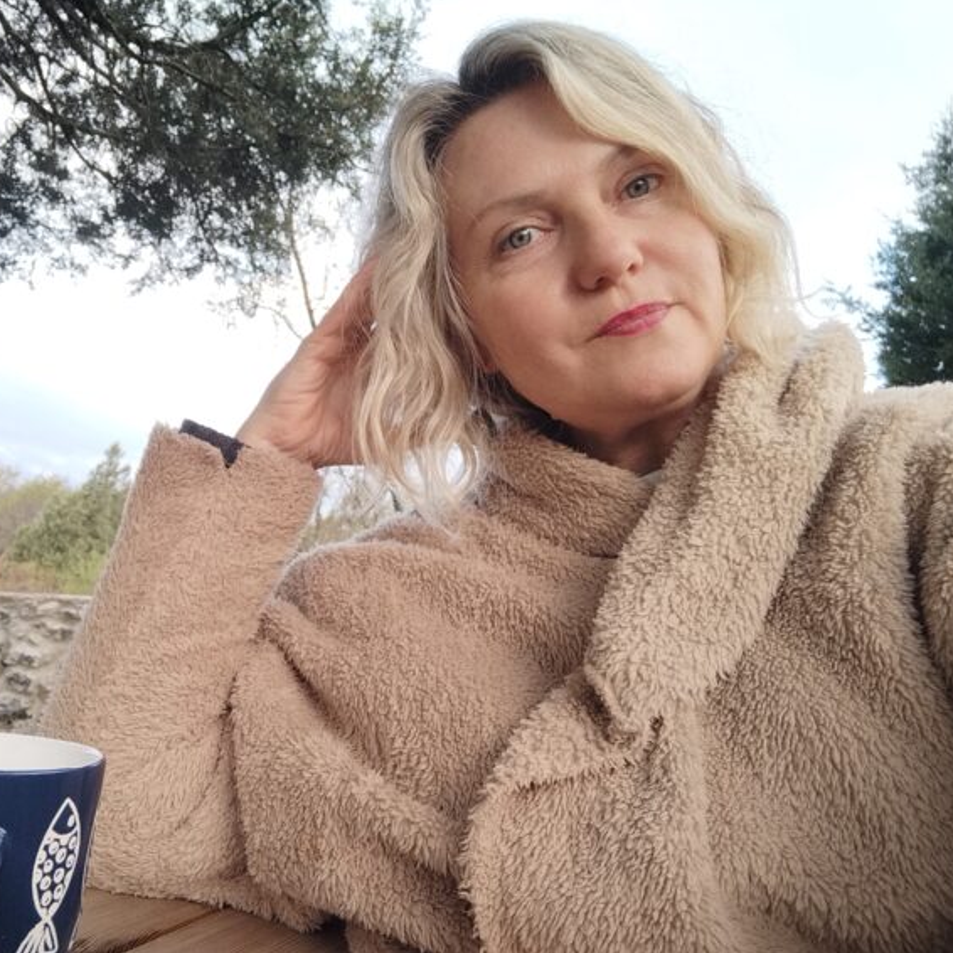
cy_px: 471
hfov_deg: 64.0
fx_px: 748
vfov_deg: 65.0
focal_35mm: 24
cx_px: 352
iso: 50
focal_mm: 3.49
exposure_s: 1/142
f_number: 2.45
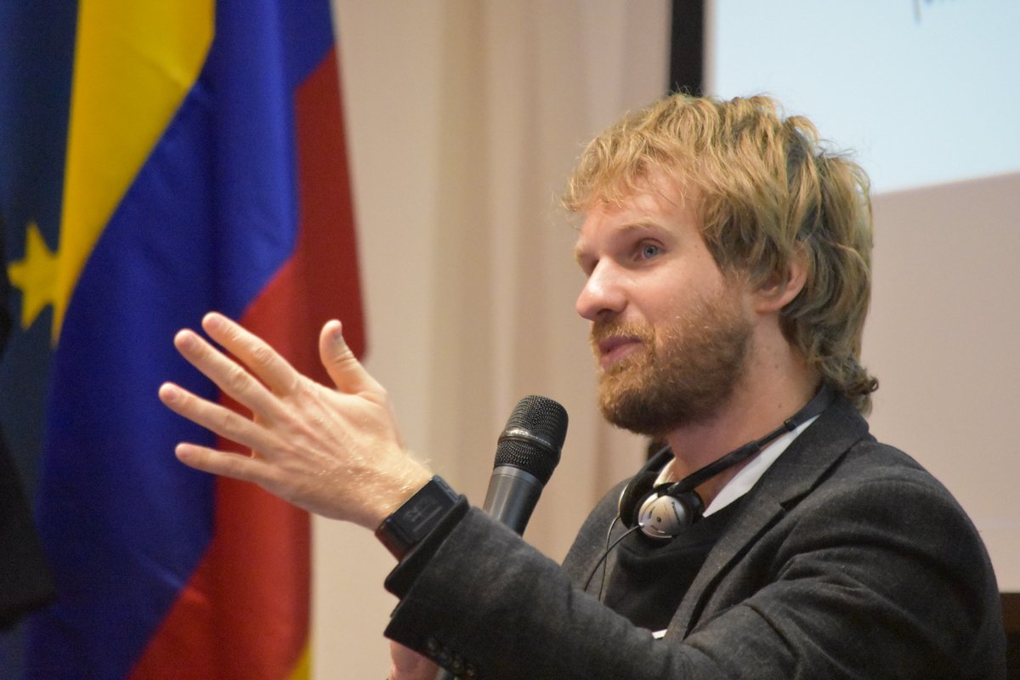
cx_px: 510
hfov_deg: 6.2
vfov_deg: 4.2
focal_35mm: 330
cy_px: 340
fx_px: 9349
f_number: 5.3
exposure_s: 1/200
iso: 12800
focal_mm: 220
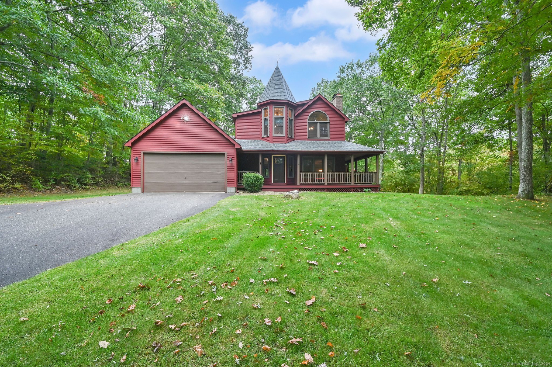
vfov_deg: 73.7
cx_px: 276
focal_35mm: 16
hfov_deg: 96.8
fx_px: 245
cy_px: 184
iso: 400
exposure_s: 1/40
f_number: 8
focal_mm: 16
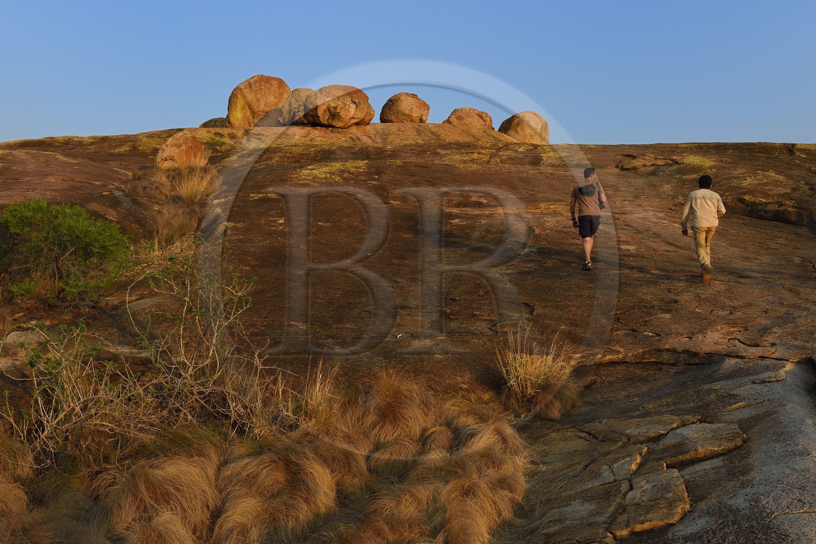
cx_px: 408
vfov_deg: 33.4
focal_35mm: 40
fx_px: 906
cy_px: 272
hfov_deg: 48.5
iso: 400
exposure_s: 1/200
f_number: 13
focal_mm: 40
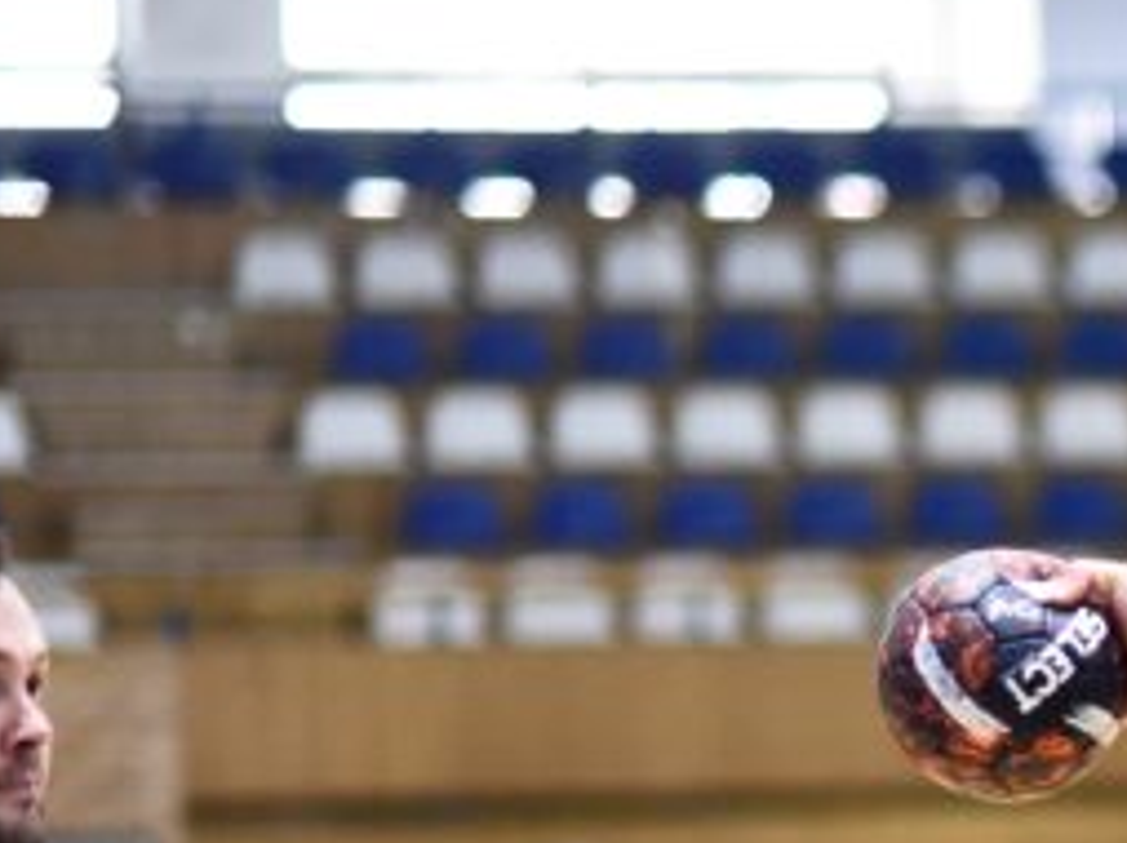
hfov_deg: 5.6
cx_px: 2245
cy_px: 1231
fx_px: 11189
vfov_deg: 4.3
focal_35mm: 344
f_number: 2
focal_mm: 85
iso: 3200
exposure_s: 1/1000
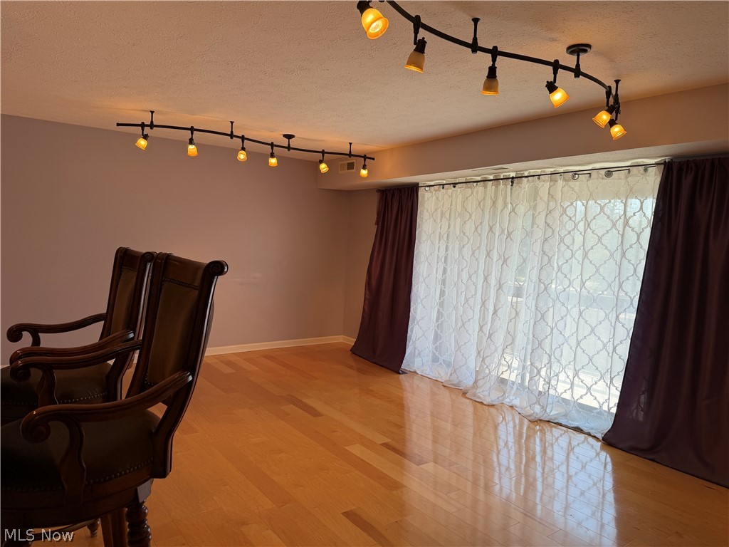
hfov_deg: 71.6
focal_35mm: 24
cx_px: 364
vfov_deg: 56.8
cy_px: 274
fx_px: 505
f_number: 1.78
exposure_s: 1/199
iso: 64
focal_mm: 6.76
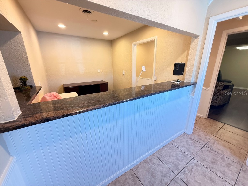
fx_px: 100
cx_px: 124
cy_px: 93
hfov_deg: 102.1
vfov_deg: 85.7
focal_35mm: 14
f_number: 2.2
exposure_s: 1/60
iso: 500
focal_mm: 2.22
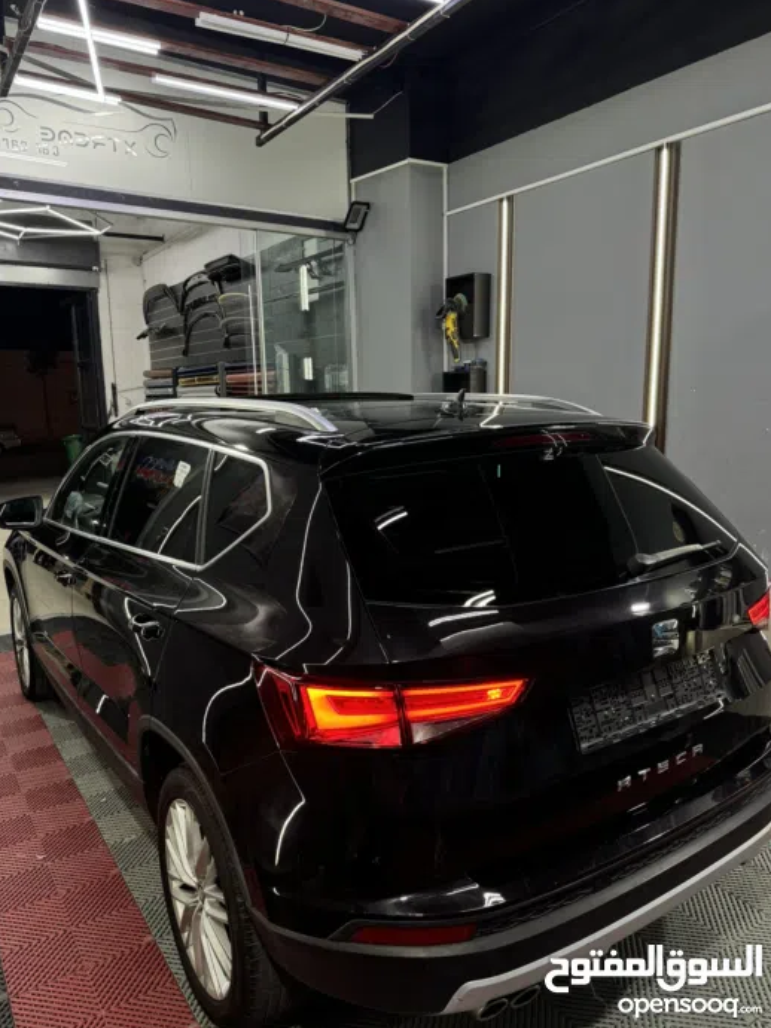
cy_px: 518
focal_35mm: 25
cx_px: 396
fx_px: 743
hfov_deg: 54.9
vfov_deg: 69.4
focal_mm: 6.76
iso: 125
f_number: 1.78
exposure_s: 1/50
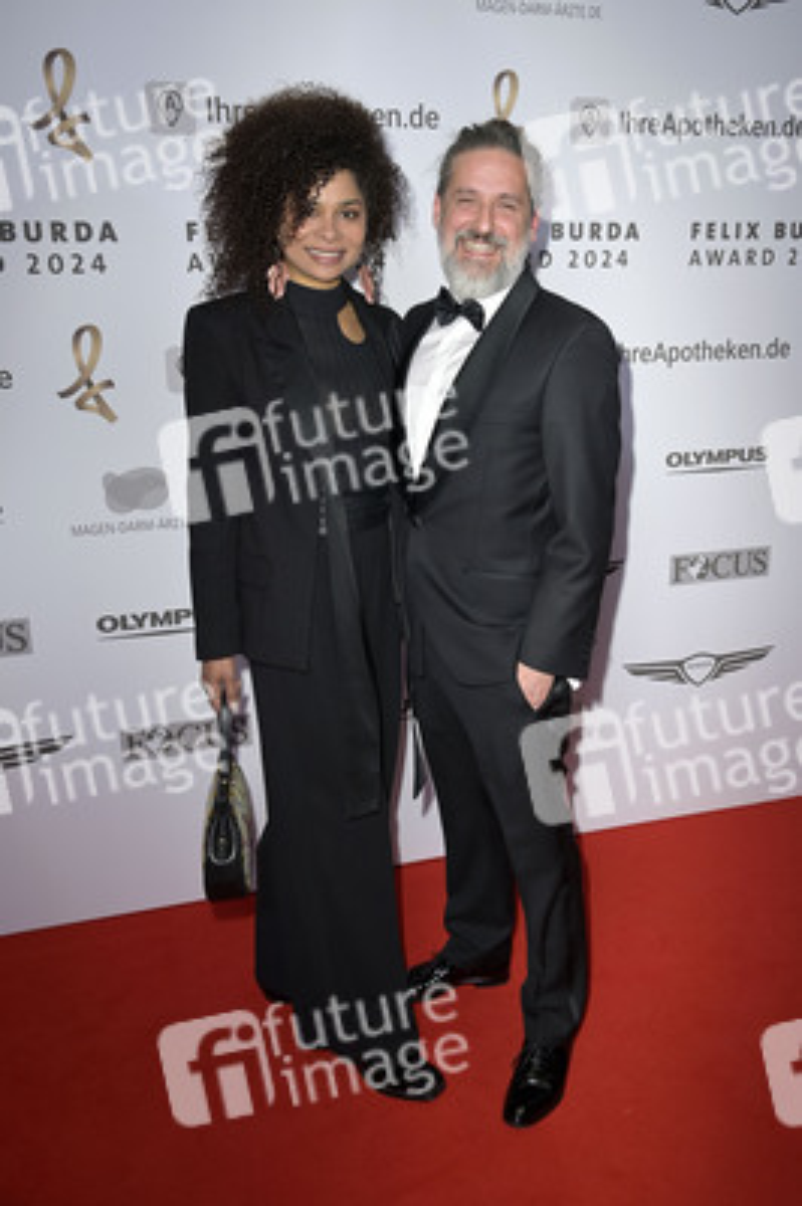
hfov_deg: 42.3
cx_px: 401
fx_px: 1038
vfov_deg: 60.3
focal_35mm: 31
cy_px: 603
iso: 640
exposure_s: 1/250
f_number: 5.6
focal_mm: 31
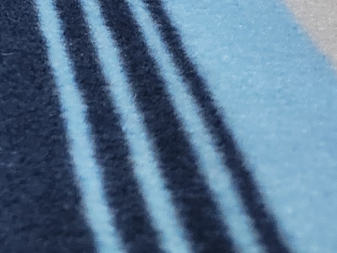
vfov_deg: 9.6
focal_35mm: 130
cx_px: -285
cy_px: -429
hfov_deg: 13.5
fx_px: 1266
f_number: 1.8
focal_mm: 5.4
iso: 320
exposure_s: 1/120
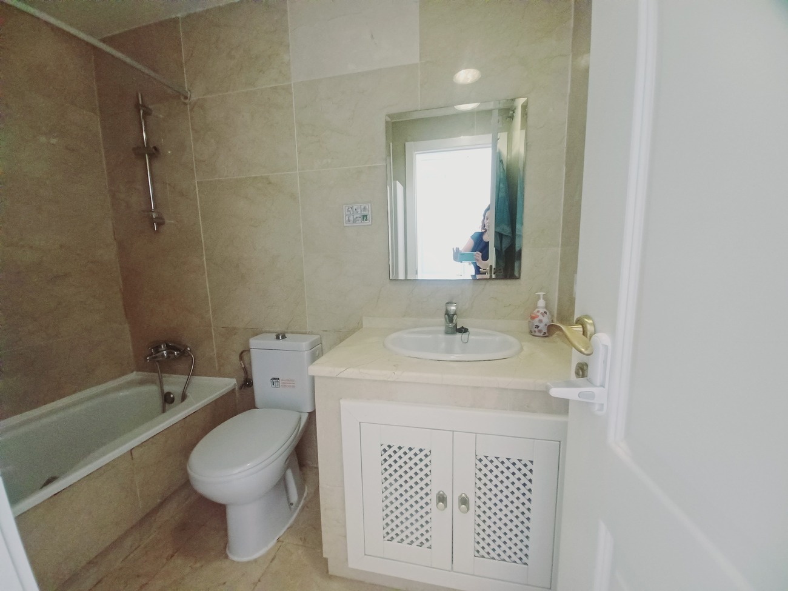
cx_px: 394
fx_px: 296
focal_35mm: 13
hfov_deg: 106.2
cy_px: 296
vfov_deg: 89.9
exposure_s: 1/25
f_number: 2.2
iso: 200
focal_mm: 1.42
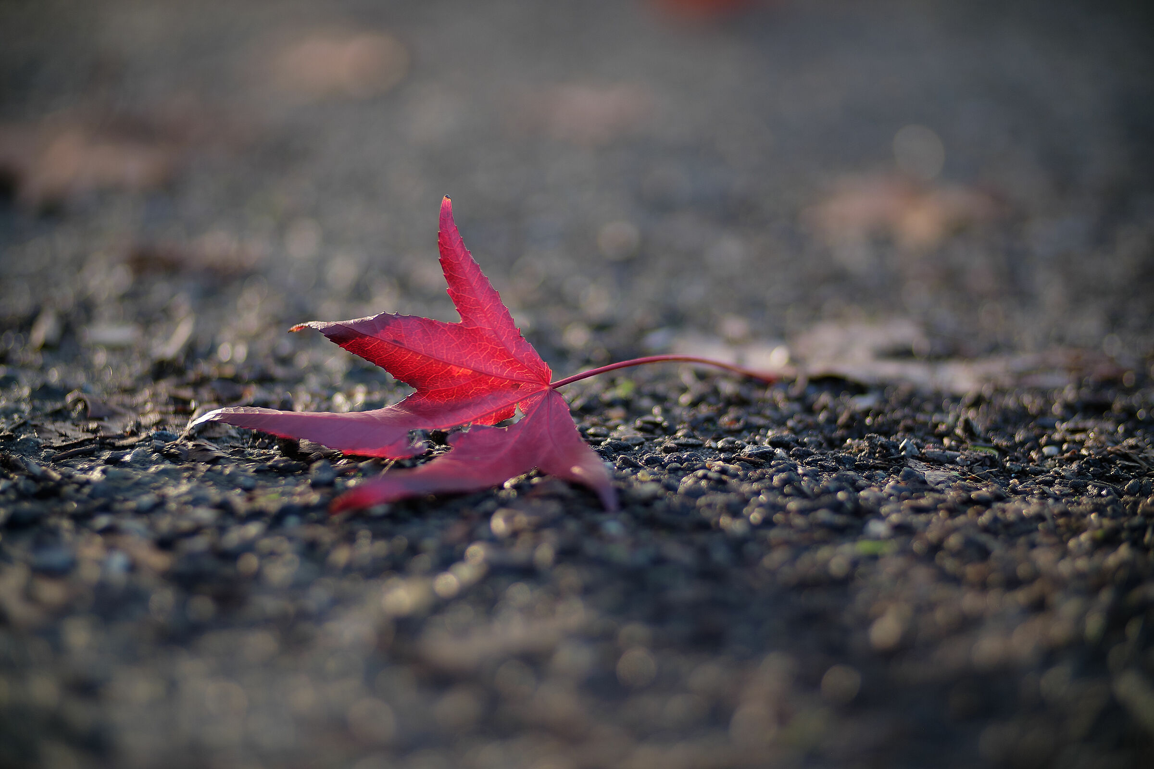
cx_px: 577
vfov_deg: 10.7
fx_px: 4103
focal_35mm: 128
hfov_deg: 16.0
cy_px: 384
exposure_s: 1/500
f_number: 1.3
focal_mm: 85
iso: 200
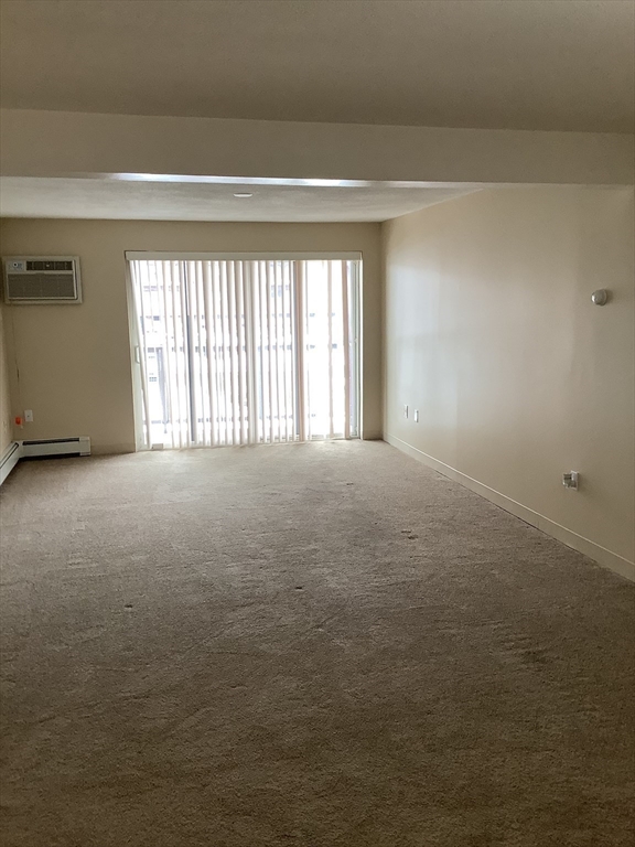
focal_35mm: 31
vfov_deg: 58.4
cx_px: 318
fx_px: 758
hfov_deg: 45.4
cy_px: 424
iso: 64
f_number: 2.4
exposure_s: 1/60
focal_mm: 3.3
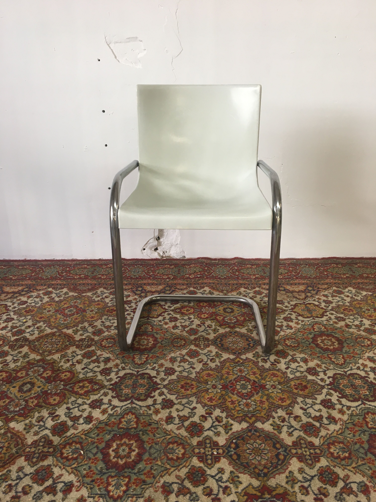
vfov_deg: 61.7
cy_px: 251
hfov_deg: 48.2
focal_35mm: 29
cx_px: 188
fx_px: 420
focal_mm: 4.15
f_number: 2.2
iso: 64
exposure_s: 1/33
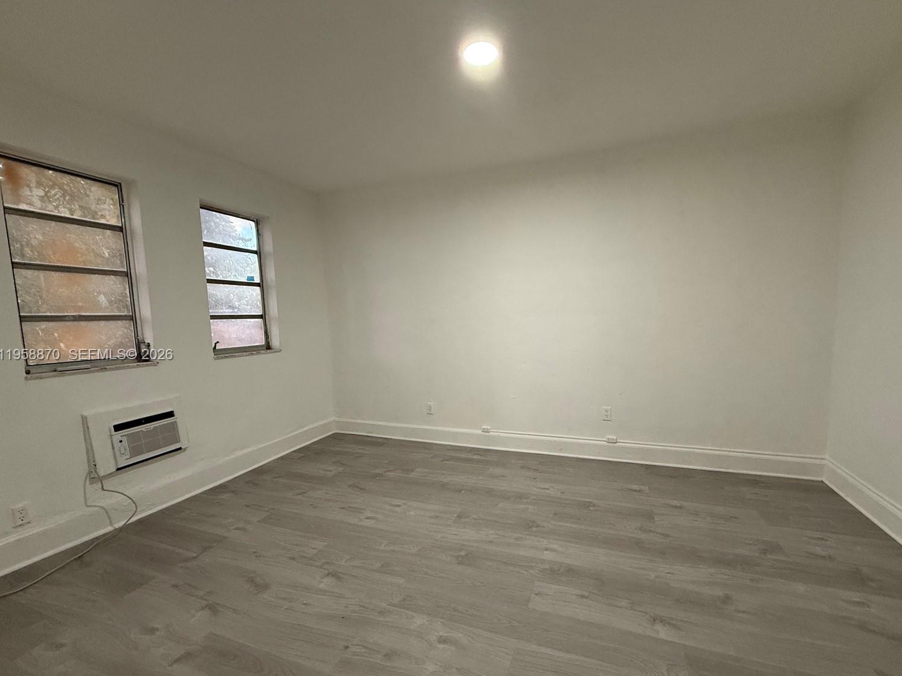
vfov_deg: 81.7
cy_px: 356
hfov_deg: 98.1
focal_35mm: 15
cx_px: 468
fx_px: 391
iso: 320
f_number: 2.2
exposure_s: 1/99
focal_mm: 2.22
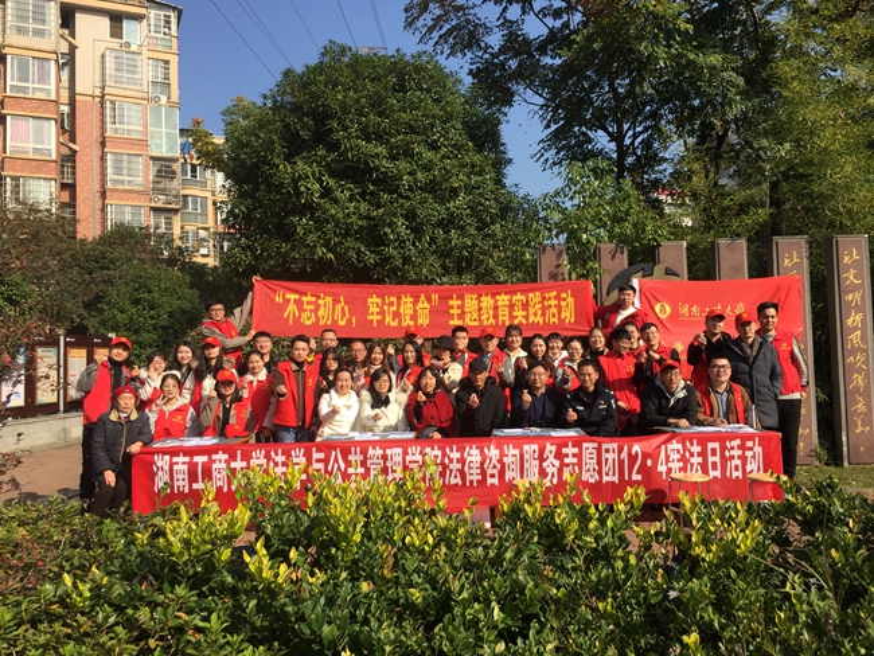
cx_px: 437
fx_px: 732
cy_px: 328
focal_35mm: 29
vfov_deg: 48.3
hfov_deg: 61.6
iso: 32
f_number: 2.2
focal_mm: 4.15
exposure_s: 1/1721
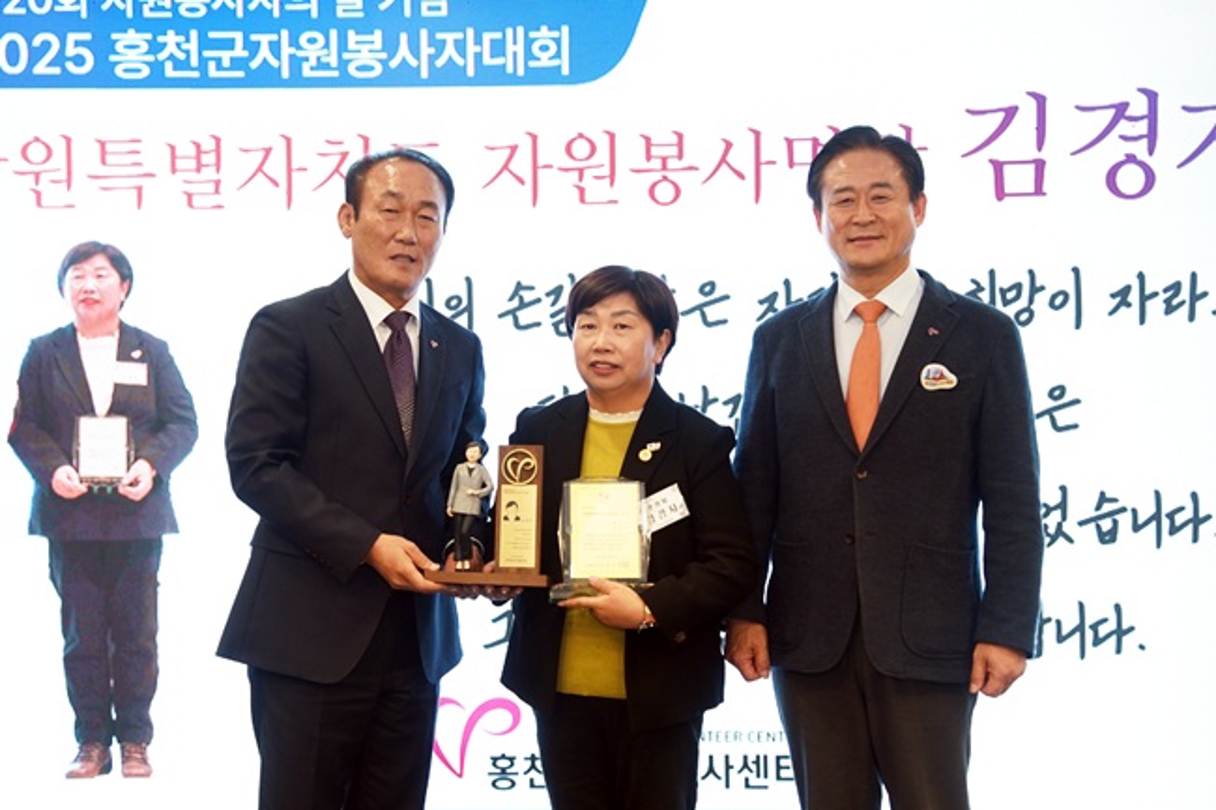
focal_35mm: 58
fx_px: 1958
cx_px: 608
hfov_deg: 34.5
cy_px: 405
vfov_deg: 23.4
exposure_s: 1/250
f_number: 2.8
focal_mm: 58
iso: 800
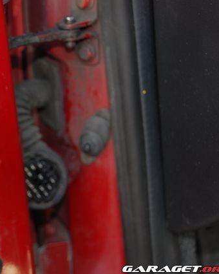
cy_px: 137
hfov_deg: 15.0
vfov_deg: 18.8
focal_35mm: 102
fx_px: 825
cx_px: 26
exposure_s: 1/60
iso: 250
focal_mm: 48
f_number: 4.8
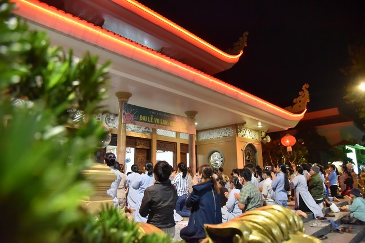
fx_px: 243
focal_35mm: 24
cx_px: 182
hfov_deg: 73.7
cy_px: 122
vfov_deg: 53.2
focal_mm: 24
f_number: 4
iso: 5000
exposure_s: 1/125
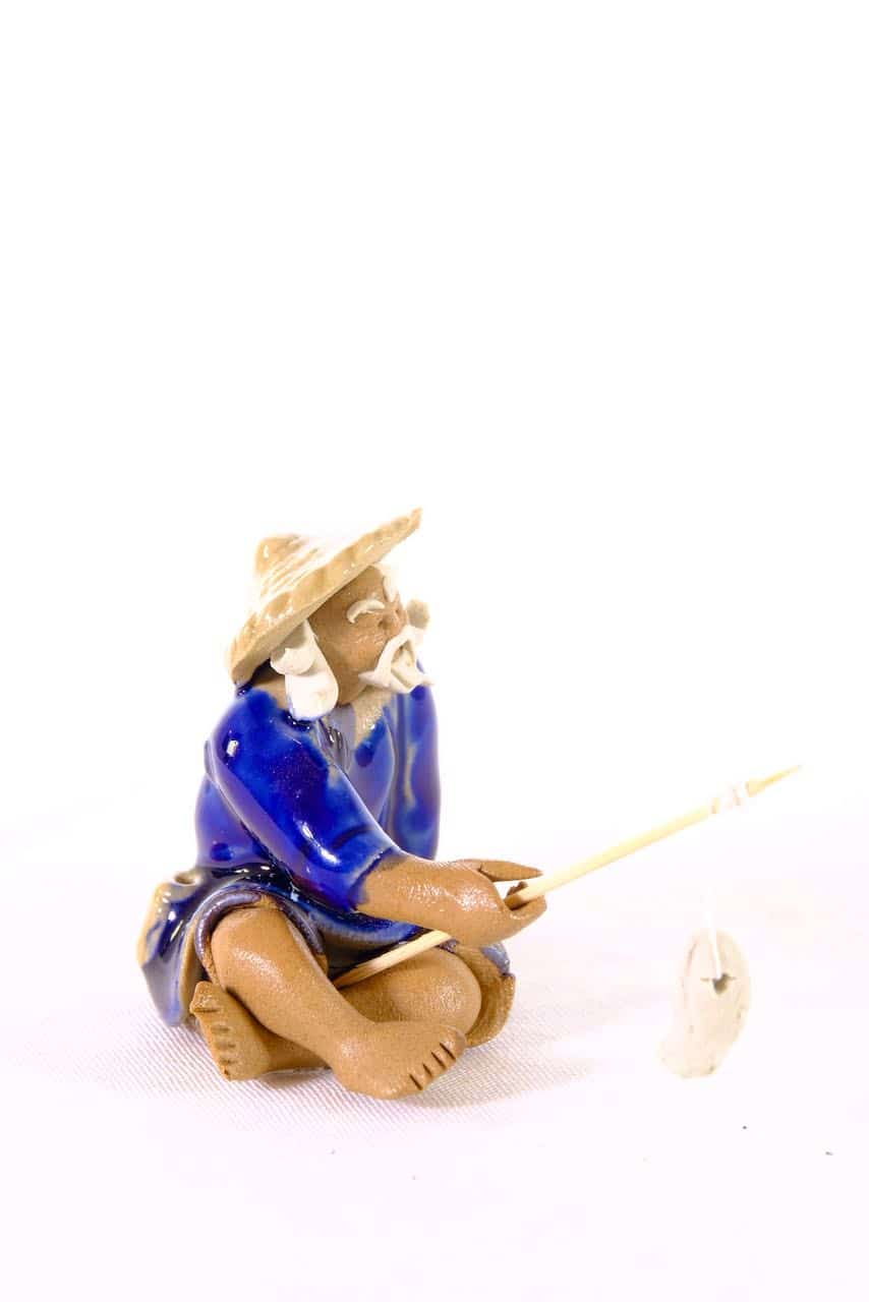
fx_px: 9879
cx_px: 434
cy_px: 651
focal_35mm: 273
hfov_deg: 5.0
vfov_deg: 7.5
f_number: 11
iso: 800
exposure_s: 1/20
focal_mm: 181.9
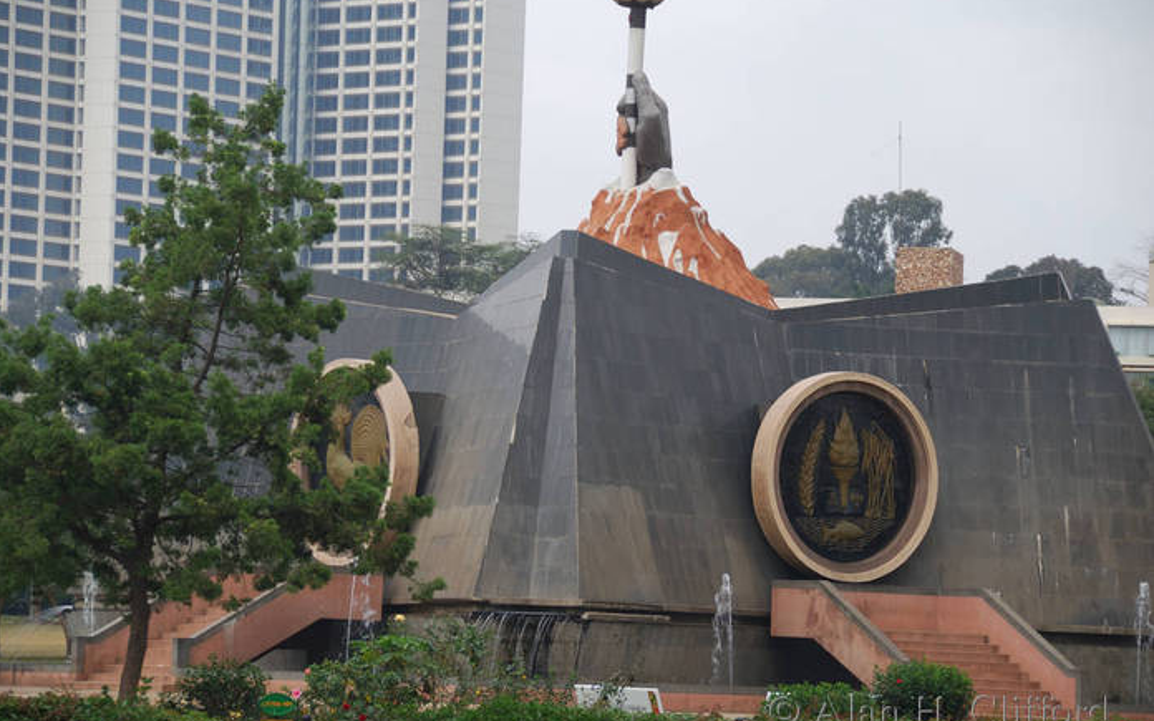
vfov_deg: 8.1
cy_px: 363
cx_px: 575
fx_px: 5080
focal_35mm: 162
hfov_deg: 13.0
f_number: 5.6
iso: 100
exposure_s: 1/80
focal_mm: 105
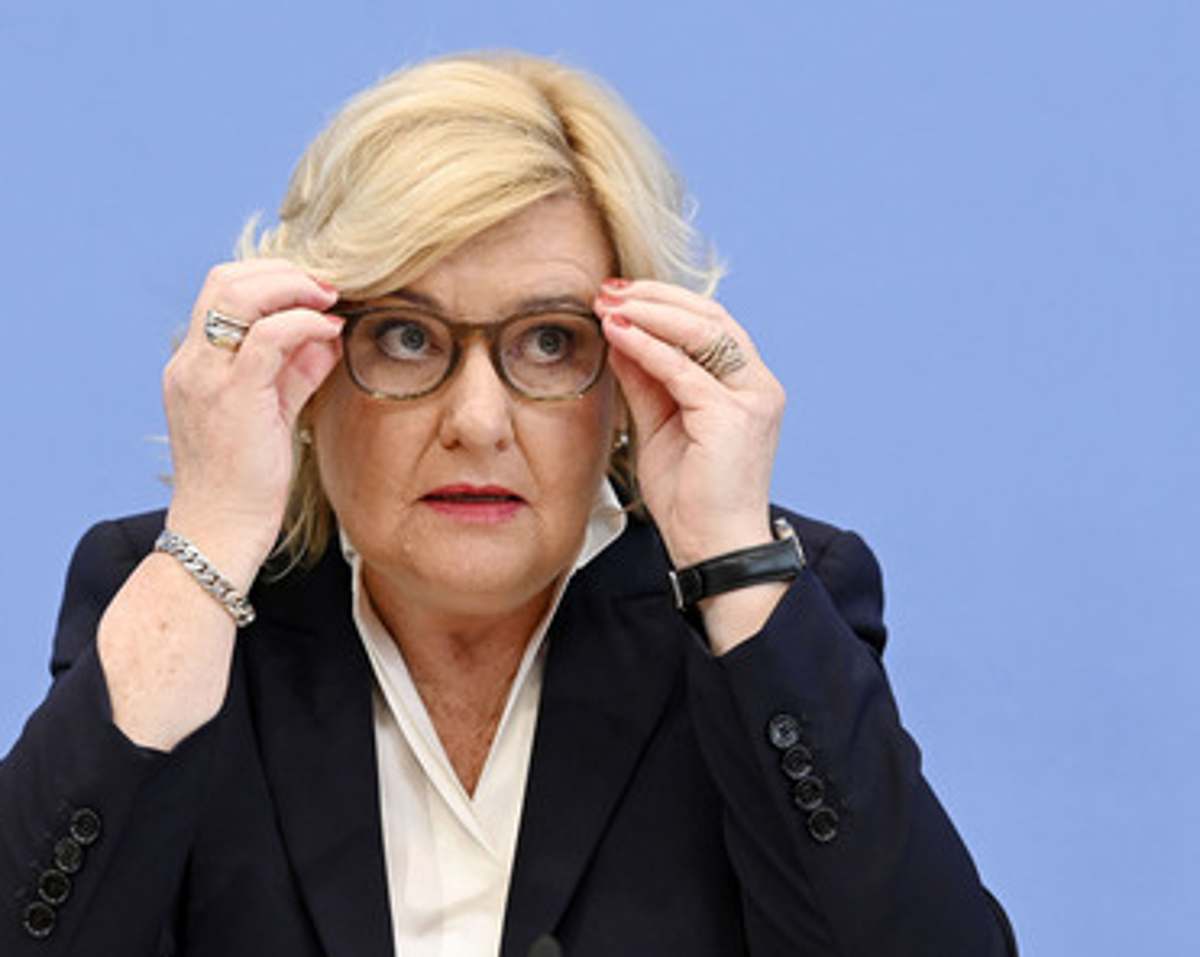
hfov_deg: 18.3
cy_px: 482
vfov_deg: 14.6
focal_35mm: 105
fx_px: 3725
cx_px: 474
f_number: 5.6
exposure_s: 1/500
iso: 3200
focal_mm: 92
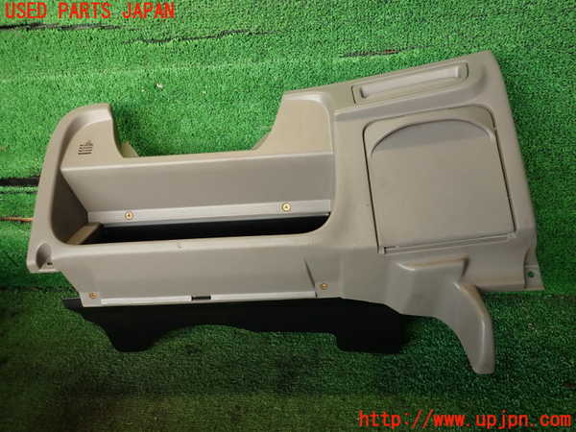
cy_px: 216
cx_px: 288
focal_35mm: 25
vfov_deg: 54.9
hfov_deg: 69.4
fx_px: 416
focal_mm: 4.5
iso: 100
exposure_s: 1/60
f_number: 2
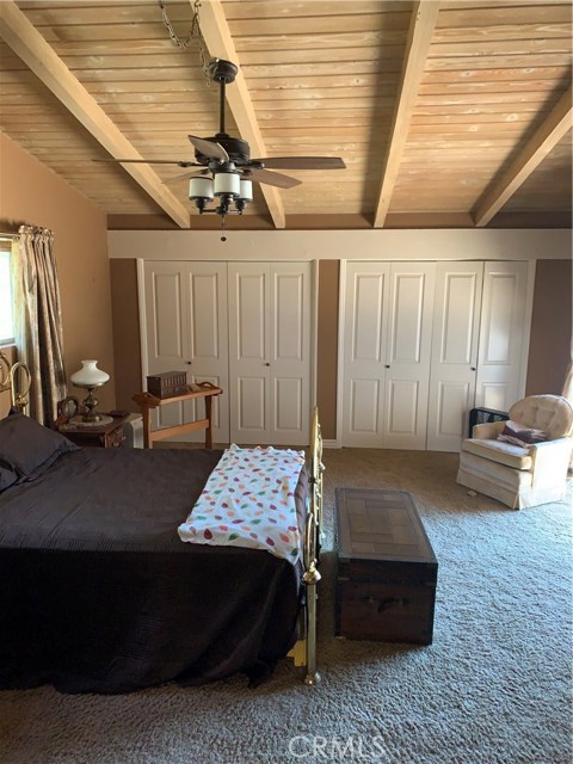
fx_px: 574
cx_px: 286
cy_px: 382
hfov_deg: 53.1
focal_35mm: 26
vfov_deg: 67.3
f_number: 1.8
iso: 200
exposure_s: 1/60
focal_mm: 4.25
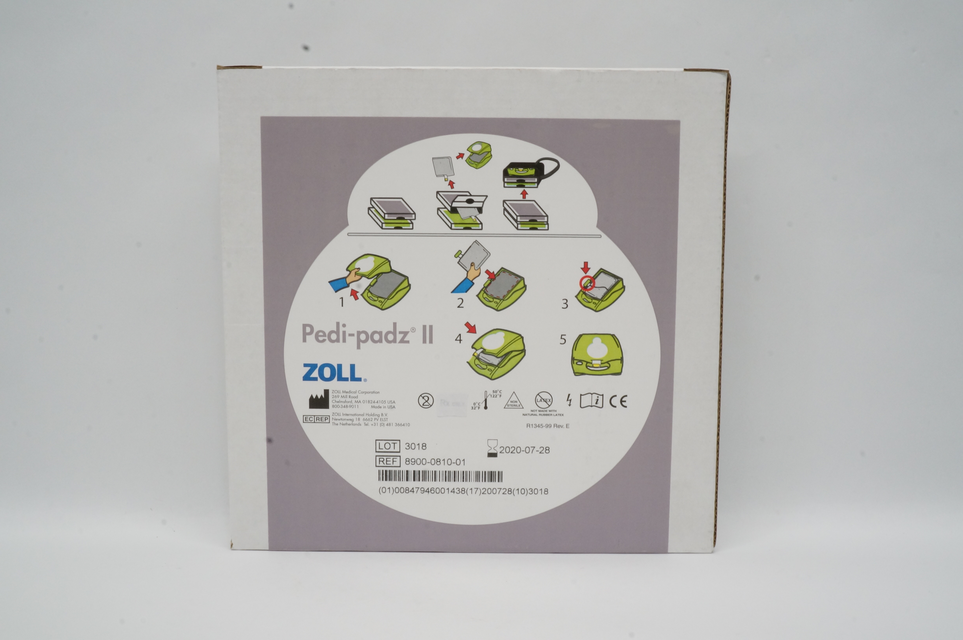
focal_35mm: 34
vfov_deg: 38.3
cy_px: 320
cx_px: 482
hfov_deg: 55.2
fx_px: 922
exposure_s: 1/8
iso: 800
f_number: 25
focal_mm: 23
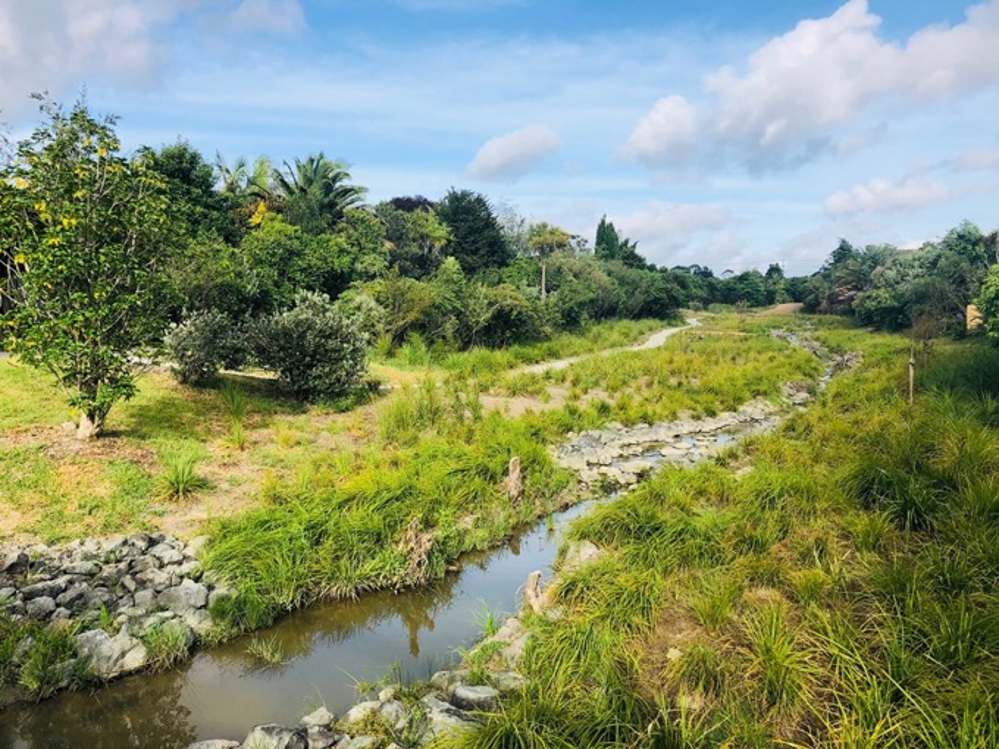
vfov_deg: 49.7
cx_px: 500
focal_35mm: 28
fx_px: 808
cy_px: 374
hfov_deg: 63.4
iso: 20
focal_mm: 3.99
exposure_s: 1/1389
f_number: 1.8
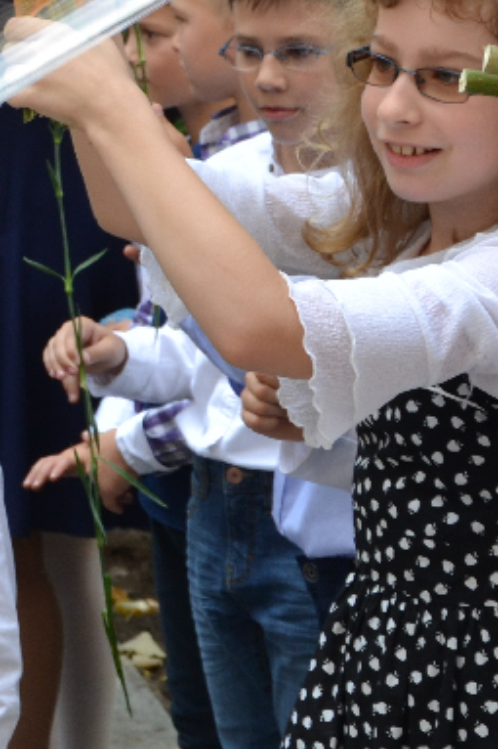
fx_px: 4880
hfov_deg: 5.7
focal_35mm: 235
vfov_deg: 8.8
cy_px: 258
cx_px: -455
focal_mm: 50
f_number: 7.1
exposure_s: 1/200
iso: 400
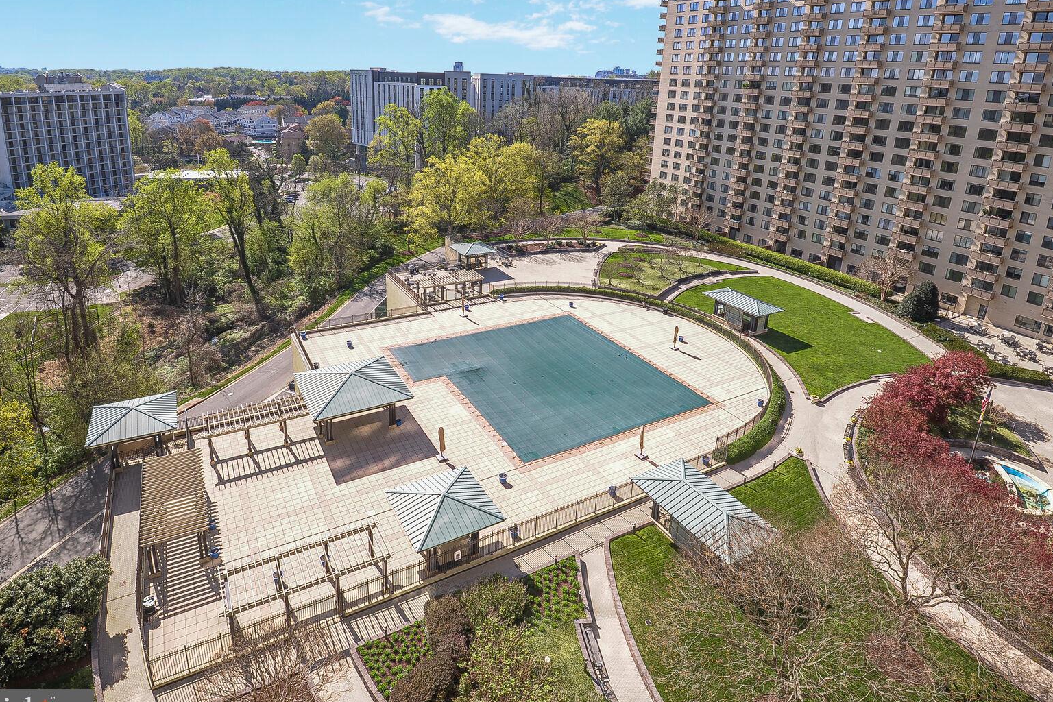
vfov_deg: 67.4
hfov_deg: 89.9
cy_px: 336
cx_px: 558
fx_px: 526
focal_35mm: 18
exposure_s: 1/250
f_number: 7.1
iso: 200
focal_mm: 16
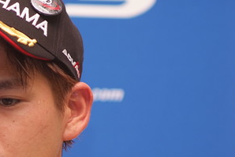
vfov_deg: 3.6
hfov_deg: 5.4
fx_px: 2495
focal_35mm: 382
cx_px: -40
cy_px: 171
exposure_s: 1/250
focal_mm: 105
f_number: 2.5
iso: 200
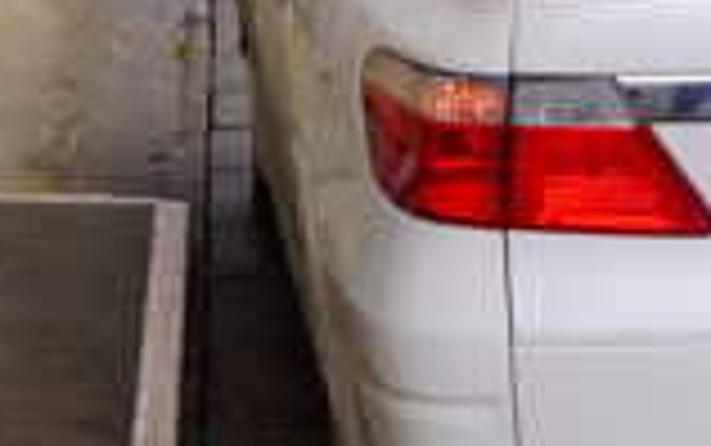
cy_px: 34
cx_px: 1084
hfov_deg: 12.8
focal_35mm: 155
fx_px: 3006
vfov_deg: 8.4
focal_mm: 20
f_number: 6.3
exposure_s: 1/160
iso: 100
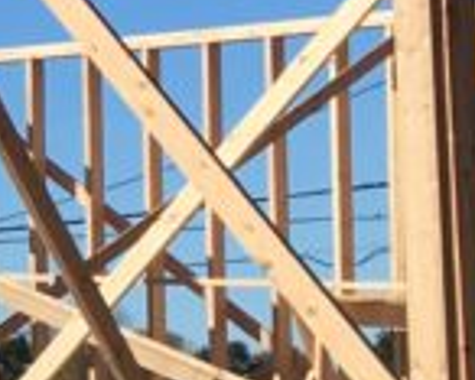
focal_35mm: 233
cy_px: 214
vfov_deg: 6.6
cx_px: -979
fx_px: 3278
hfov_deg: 7.3
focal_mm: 4.15
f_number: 2.2
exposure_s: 1/1876
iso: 25
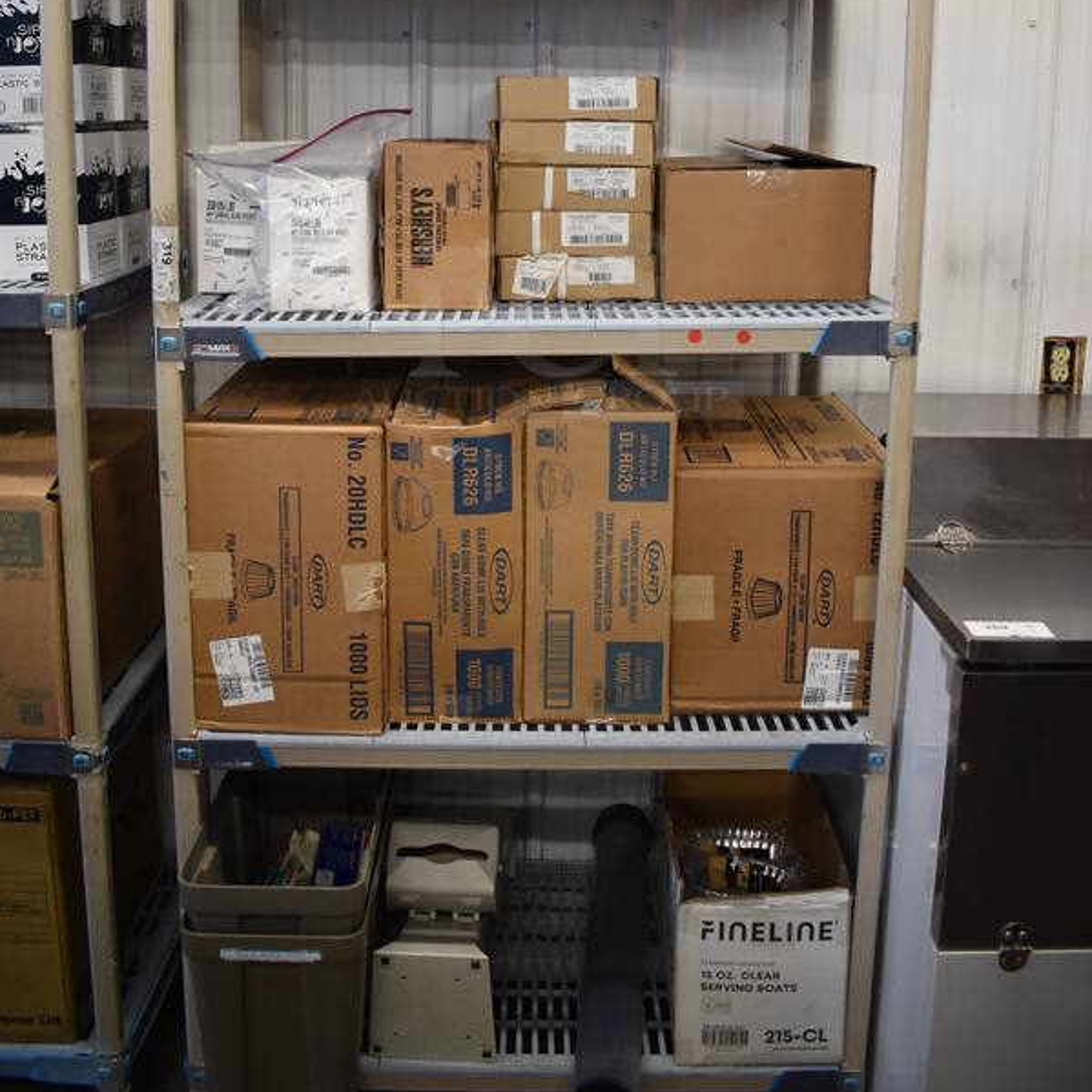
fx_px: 1249
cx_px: 541
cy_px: 324
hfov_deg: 47.2
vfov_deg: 46.1
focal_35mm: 35
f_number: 3.5
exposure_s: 1/125
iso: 1400
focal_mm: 18
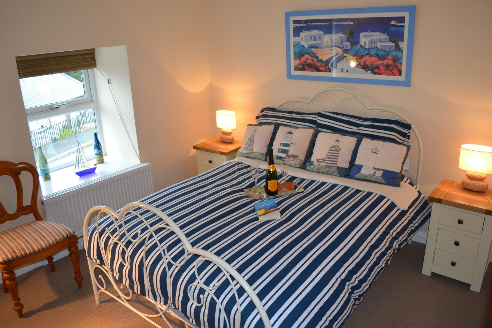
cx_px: 246
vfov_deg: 47.9
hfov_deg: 67.4
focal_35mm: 27
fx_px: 369
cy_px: 164
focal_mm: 18
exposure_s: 1/60
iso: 560
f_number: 3.5
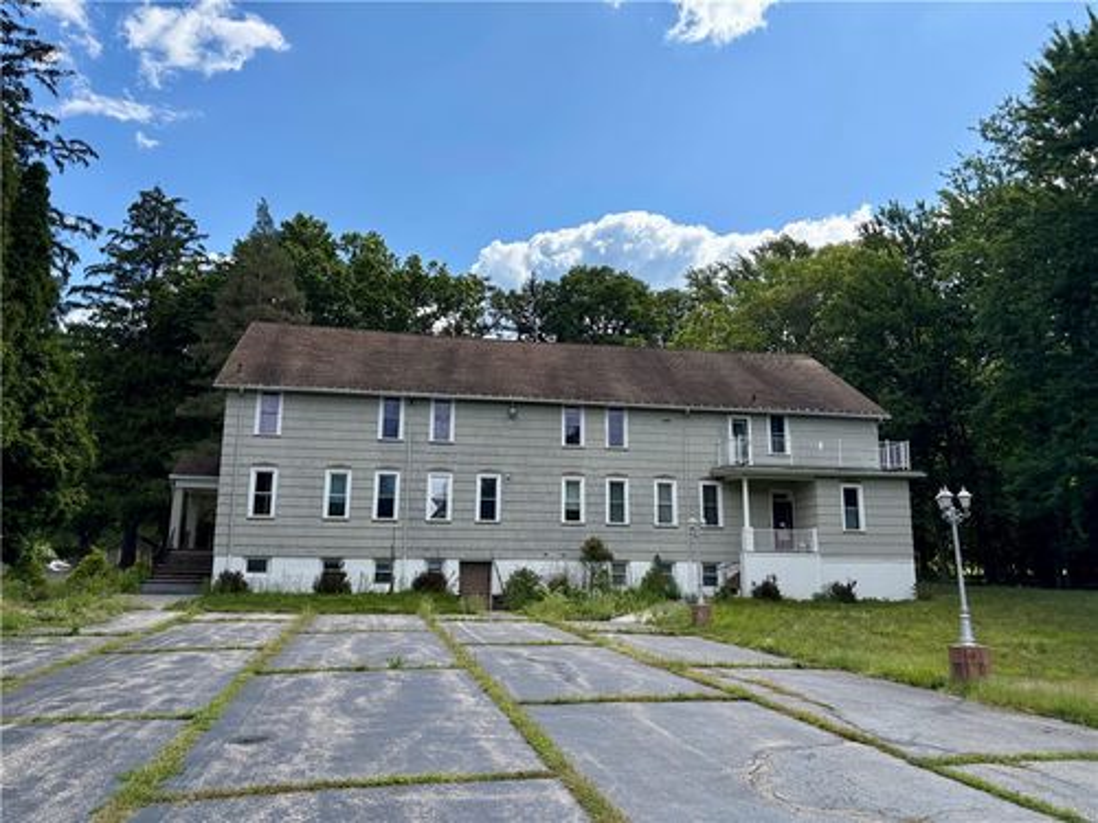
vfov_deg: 53.1
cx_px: 549
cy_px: 412
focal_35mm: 26
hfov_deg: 67.3
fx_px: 825
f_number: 1.6
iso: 64
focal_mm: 5.96
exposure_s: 1/5000
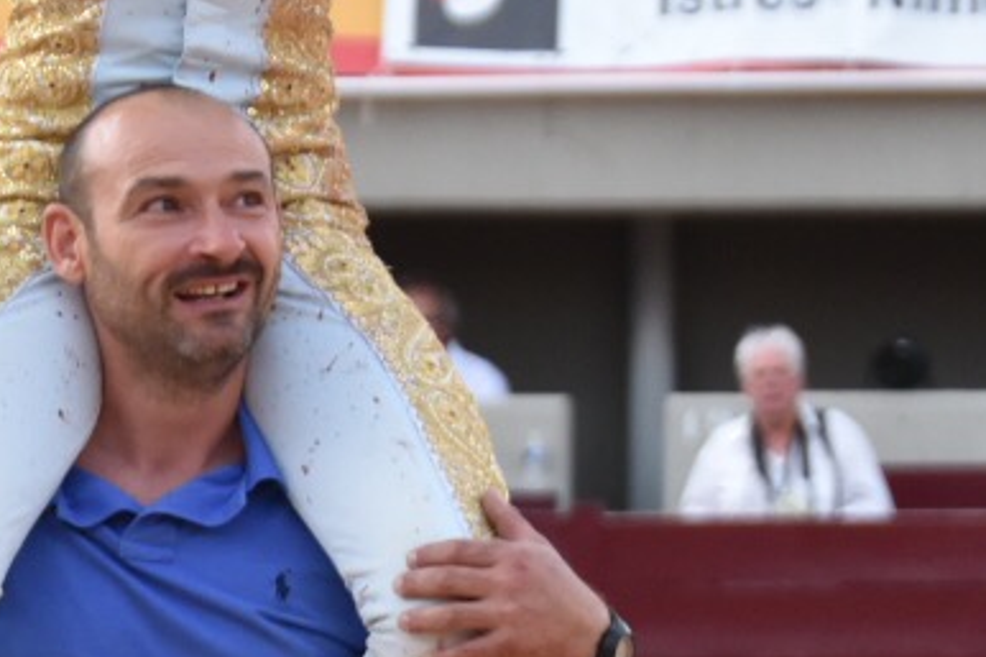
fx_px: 12867
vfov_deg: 2.9
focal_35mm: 470
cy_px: -199
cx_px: 146
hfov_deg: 4.4
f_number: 5.3
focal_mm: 112
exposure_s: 1/1000
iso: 2000
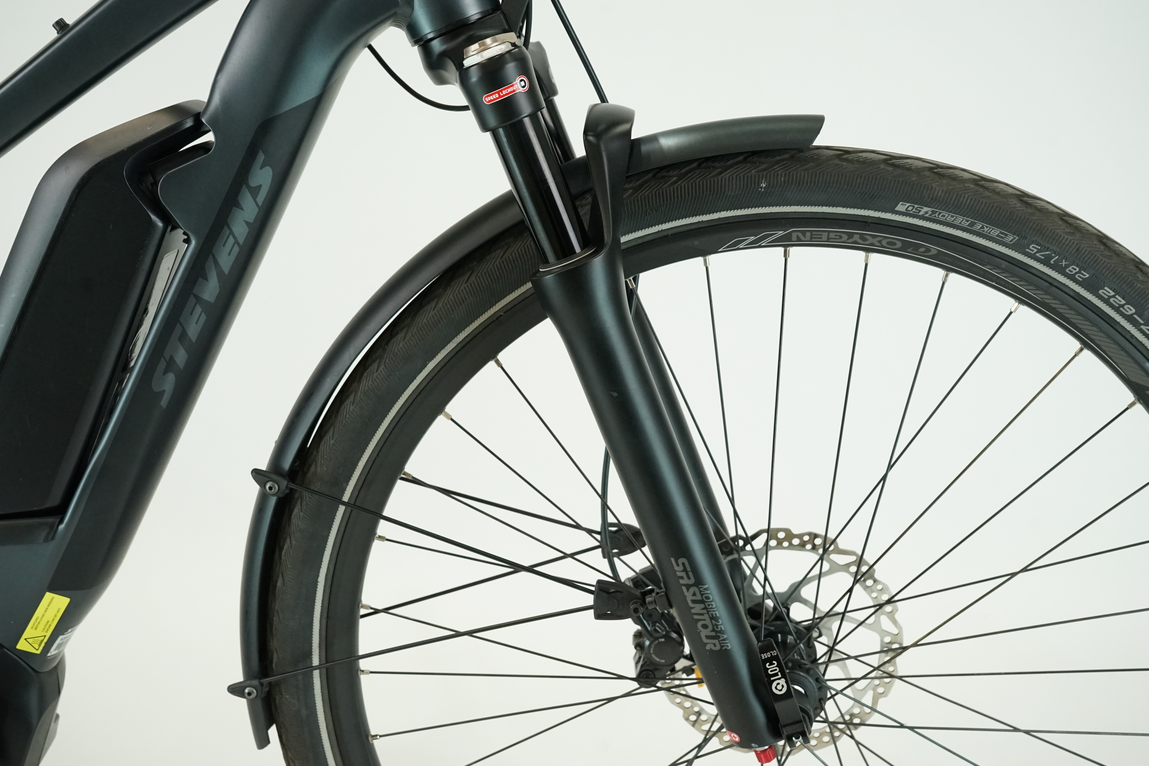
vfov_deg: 32.6
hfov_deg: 47.4
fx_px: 1309
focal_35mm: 41
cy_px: 385
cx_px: 576
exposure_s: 1/200
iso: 2500
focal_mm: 39
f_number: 7.1
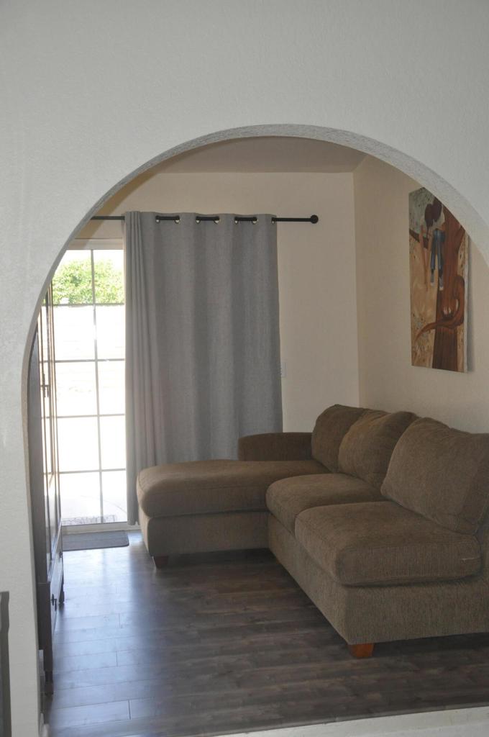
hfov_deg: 34.1
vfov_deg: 49.6
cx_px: 244
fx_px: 797
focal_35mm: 39
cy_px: 368
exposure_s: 1/200
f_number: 7.1
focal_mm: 26
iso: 1000
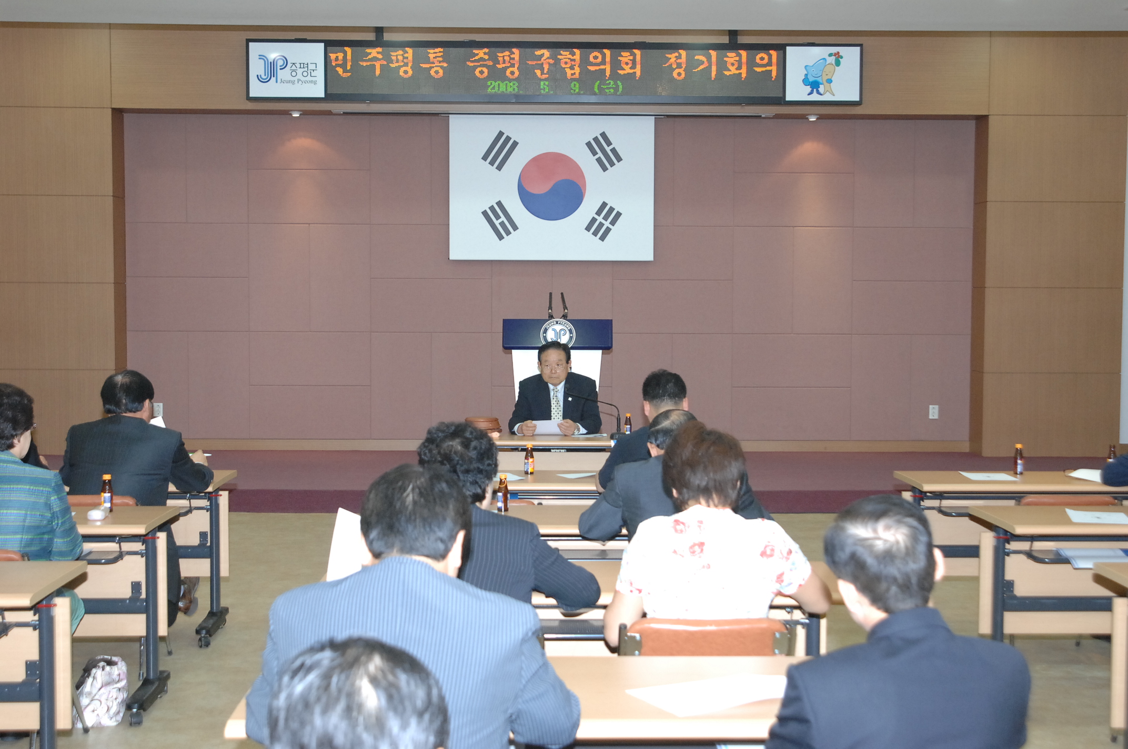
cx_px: 564
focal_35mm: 52
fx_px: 1643
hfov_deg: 37.9
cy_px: 374
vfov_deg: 25.7
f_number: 6.7
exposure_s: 1/60
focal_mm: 35
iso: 800
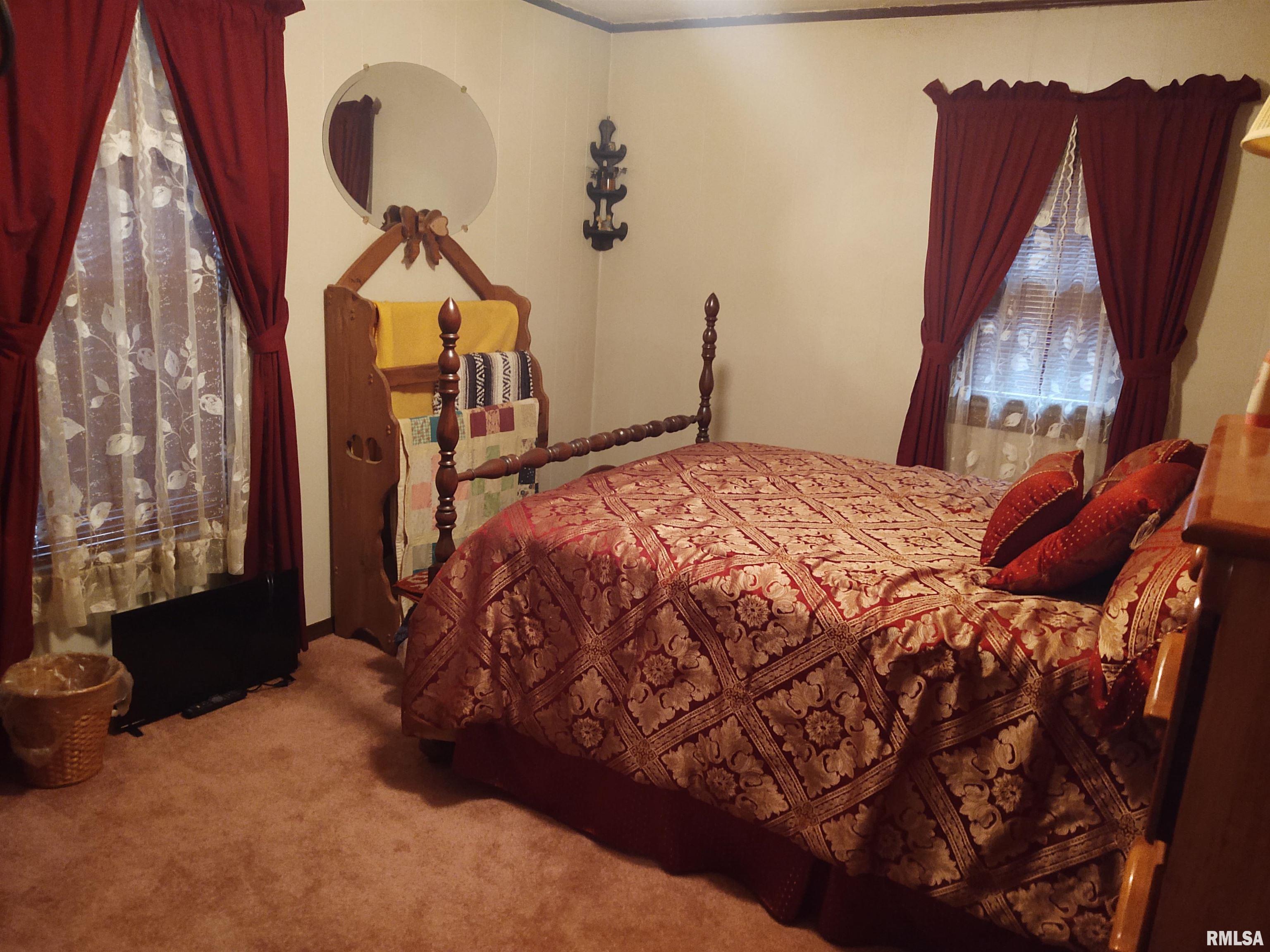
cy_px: 476
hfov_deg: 65.3
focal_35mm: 27
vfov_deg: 51.4
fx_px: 991
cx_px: 635
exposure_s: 1/33
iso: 822
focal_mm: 4.75
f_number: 1.7
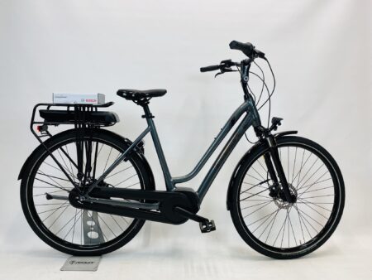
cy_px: 140
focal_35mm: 26
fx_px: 280
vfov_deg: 53.1
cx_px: 186
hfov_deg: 67.3
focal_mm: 4.25
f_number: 1.8
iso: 50
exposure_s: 1/100
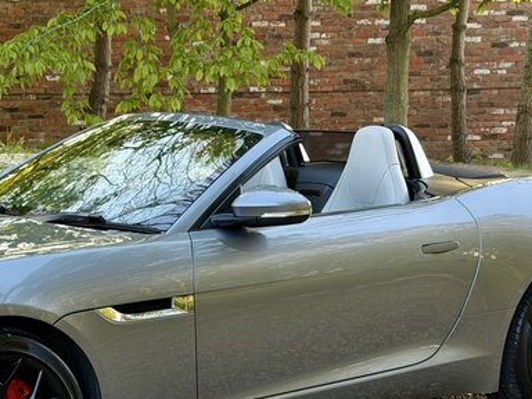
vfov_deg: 14.6
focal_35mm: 100
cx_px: 130
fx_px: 1537
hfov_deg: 19.5
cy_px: 385
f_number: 1.78
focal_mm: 6.76
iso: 50
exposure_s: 1/191
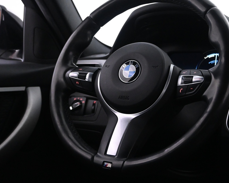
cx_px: 142
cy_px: 77
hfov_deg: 37.1
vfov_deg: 30.2
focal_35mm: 50
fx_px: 339
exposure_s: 1/60
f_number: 4
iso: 3200
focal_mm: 22
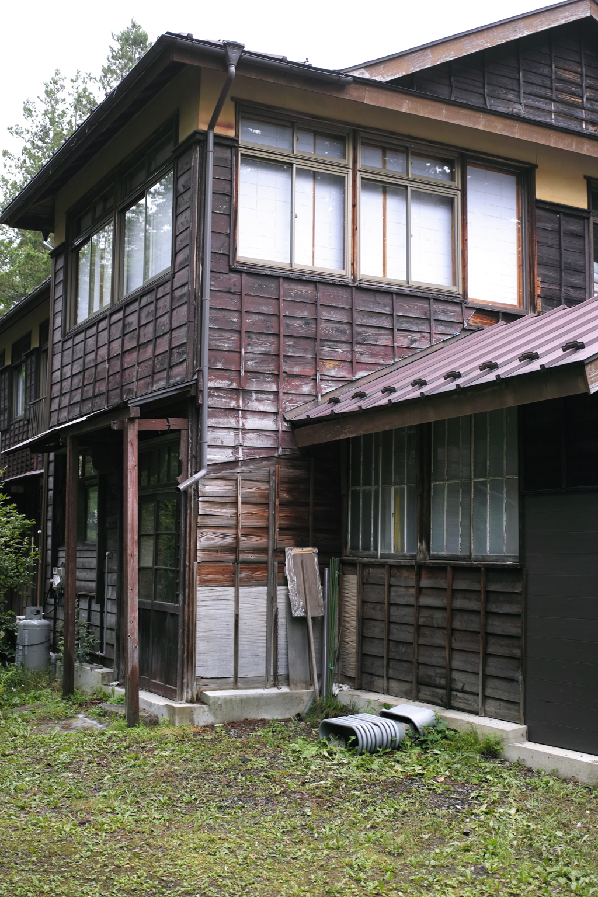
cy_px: 448
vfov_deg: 43.6
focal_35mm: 45
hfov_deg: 29.9
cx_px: 299
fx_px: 1121
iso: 100
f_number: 2.8
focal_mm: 30
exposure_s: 1/40
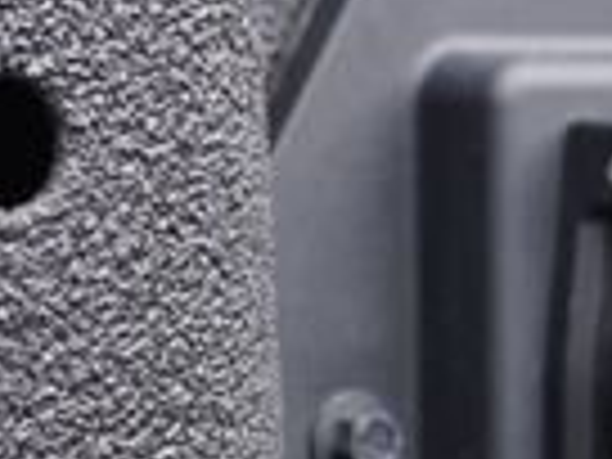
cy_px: 639
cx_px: 567
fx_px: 2285
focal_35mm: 129
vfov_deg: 11.1
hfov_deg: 15.1
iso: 100
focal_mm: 19
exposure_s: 1/60
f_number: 4
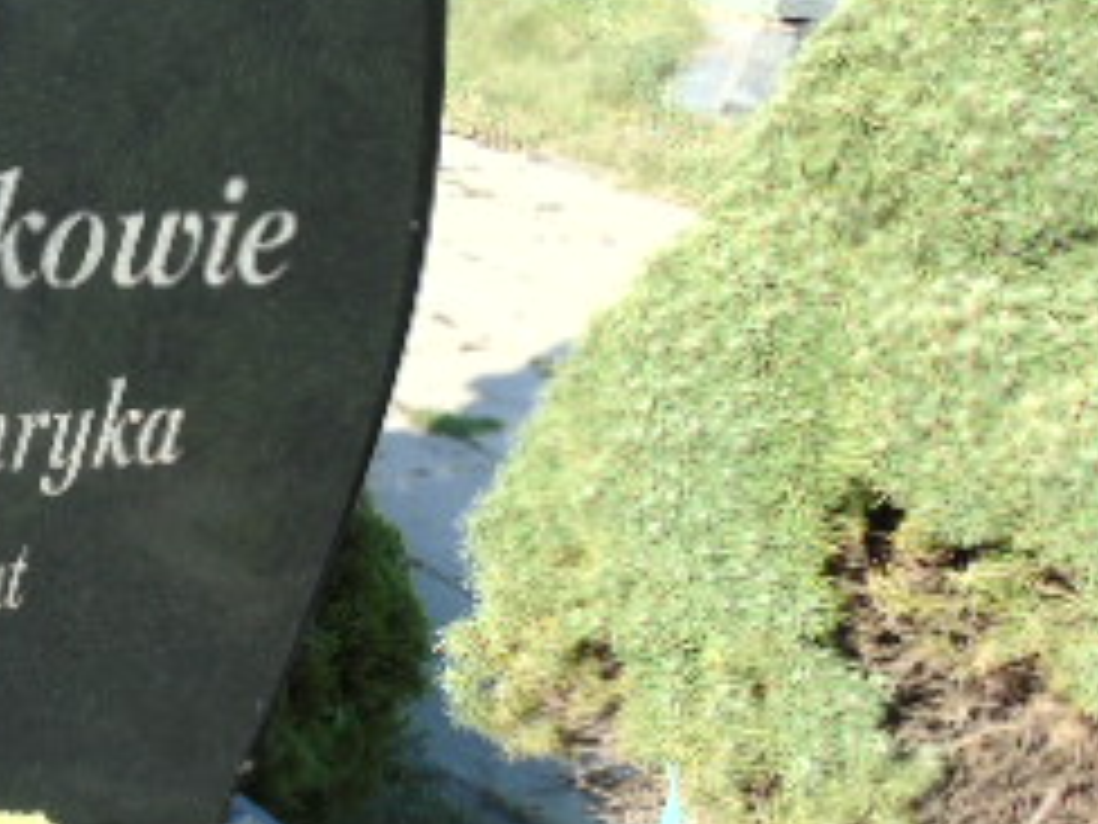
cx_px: -284
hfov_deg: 23.1
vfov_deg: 19.3
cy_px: 617
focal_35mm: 76
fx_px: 2411
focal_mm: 5.2
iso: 80
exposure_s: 1/250
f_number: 3.6
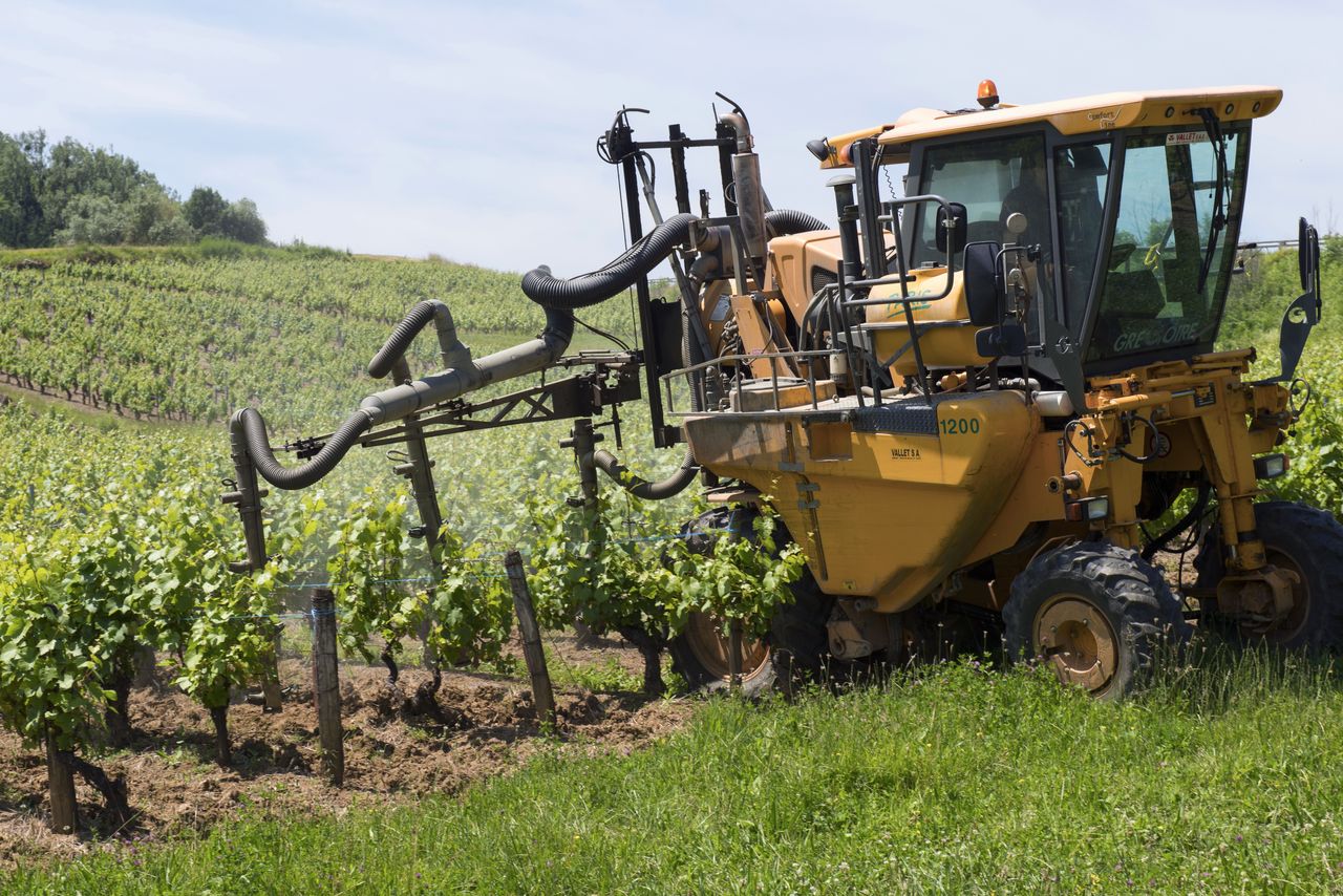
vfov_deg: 19.5
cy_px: 448
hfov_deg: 28.8
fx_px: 2612
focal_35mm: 70
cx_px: 672
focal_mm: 70
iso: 125
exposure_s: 1/125
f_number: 11
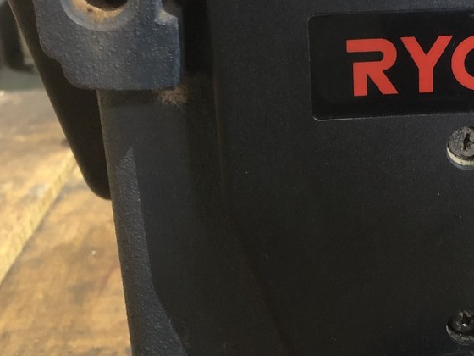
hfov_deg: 29.5
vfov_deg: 22.4
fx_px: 876
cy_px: 36
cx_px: 389
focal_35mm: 64
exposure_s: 1/4
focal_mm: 3.99
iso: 100
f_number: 1.8
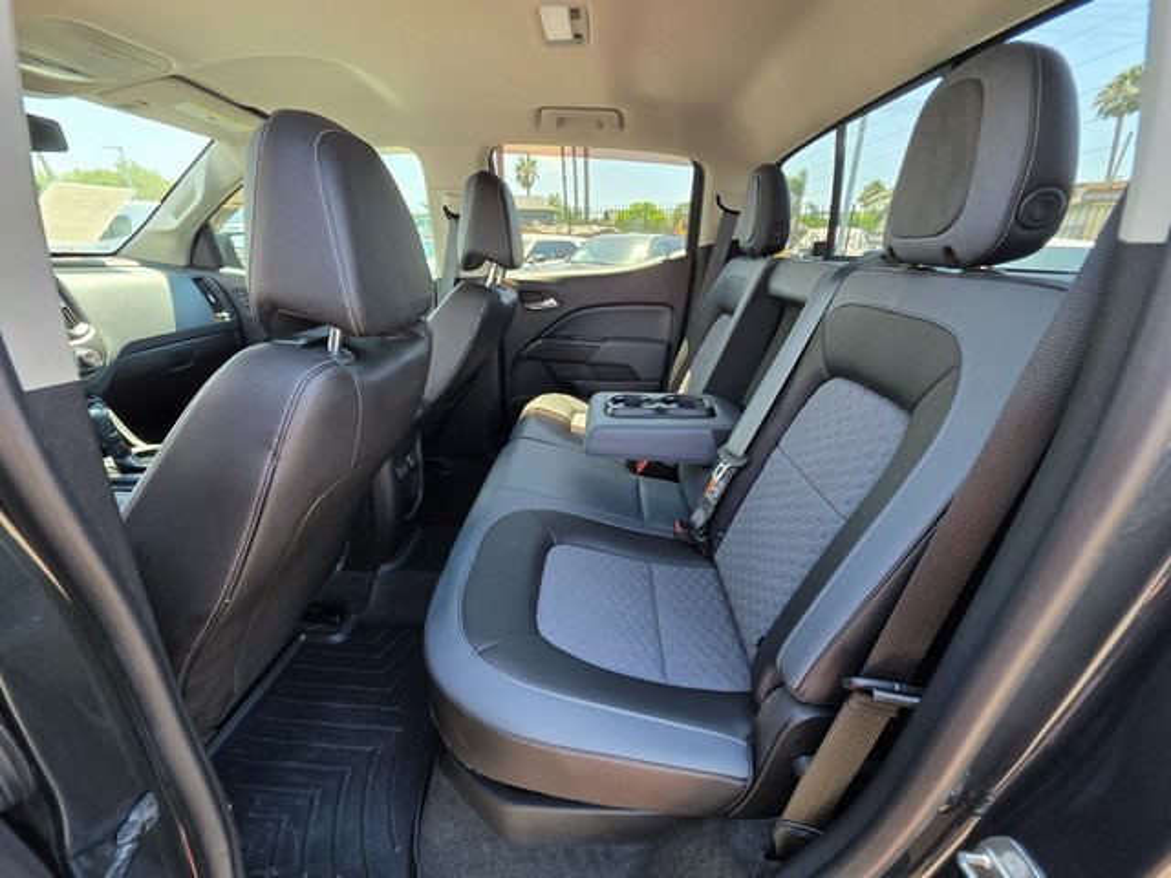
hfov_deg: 106.2
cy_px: 439
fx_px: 440
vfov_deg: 89.9
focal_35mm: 13
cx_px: 586
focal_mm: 2.2
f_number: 1.9
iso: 80
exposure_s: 1/100
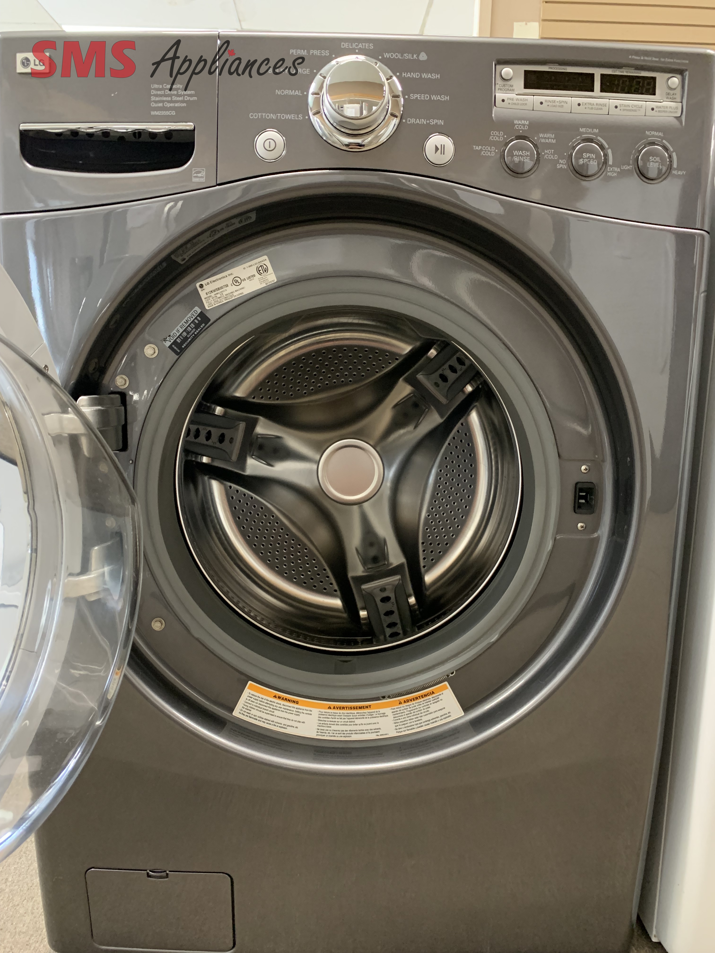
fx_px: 716
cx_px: 358
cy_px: 476
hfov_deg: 53.1
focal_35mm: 26
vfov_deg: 67.3
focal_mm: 4.25
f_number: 1.8
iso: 400
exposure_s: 1/40
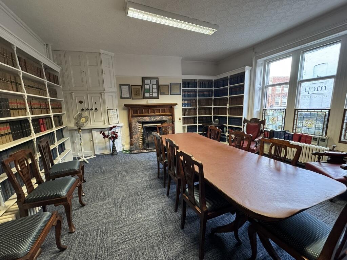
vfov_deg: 85.7
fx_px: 140
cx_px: 174
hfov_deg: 102.1
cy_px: 130
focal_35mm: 14
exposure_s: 1/50
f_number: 2.2
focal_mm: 2.22
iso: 400
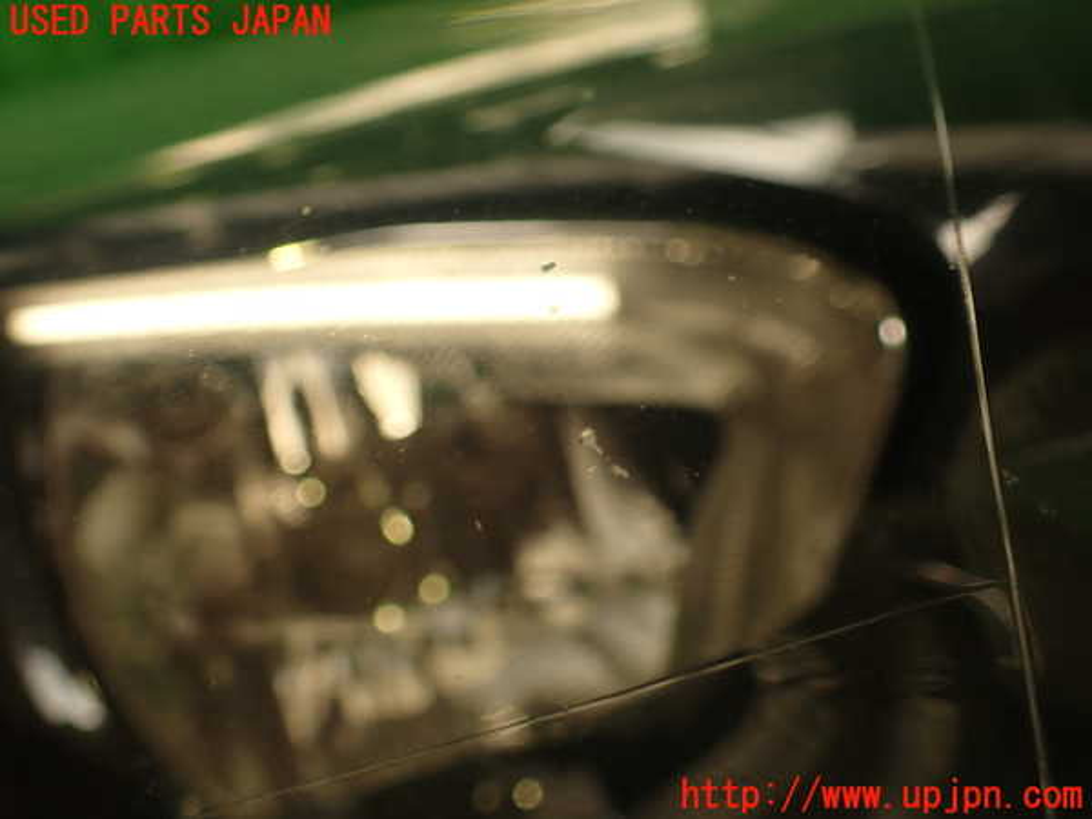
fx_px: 946
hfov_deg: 60.0
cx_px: 546
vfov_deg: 46.8
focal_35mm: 30
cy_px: 410
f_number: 2.3
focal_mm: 5.4
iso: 125
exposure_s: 1/60
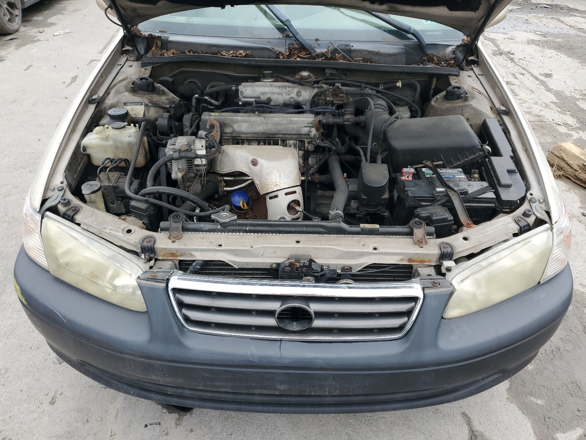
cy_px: 220
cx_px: 293
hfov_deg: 67.3
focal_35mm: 26
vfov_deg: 53.1
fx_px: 440
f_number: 1.5
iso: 50
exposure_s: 1/588
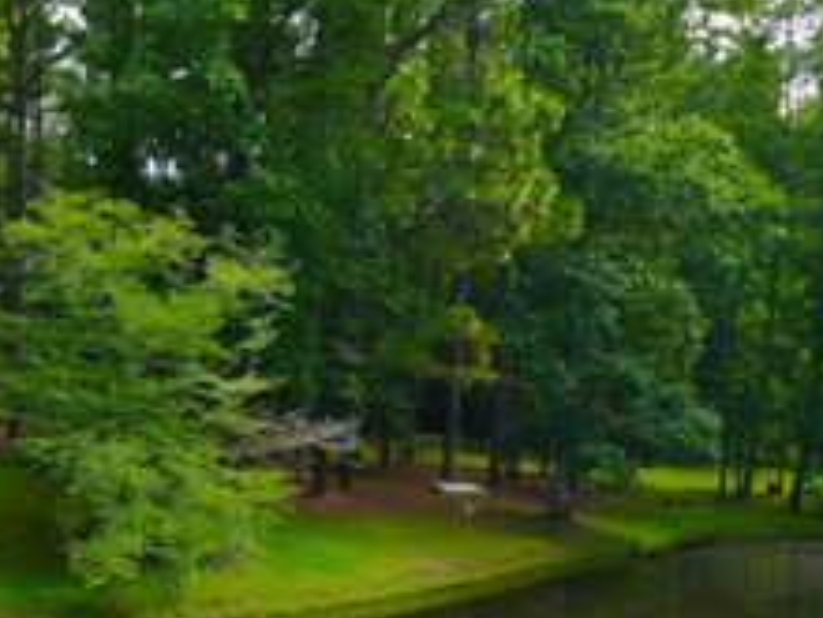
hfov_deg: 39.0
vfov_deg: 29.5
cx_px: 172
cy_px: 564
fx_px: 1117
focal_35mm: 47
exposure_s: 1/200
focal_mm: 4.5
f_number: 2.8
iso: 100
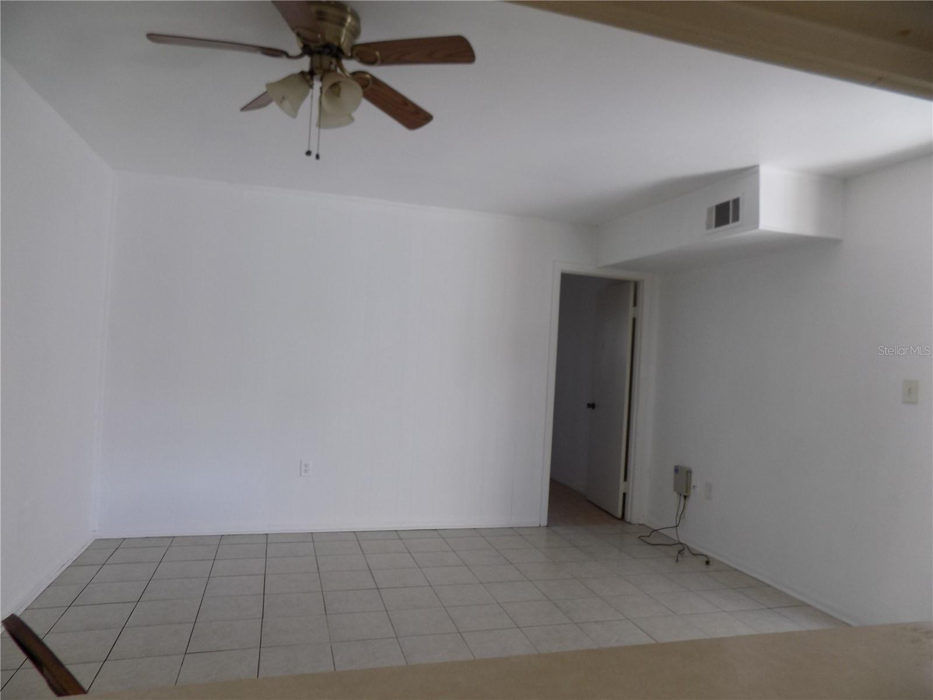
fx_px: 620
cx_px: 466
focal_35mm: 23
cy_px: 350
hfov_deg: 73.9
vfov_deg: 58.9
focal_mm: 4
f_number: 3.1
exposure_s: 1/40
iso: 80
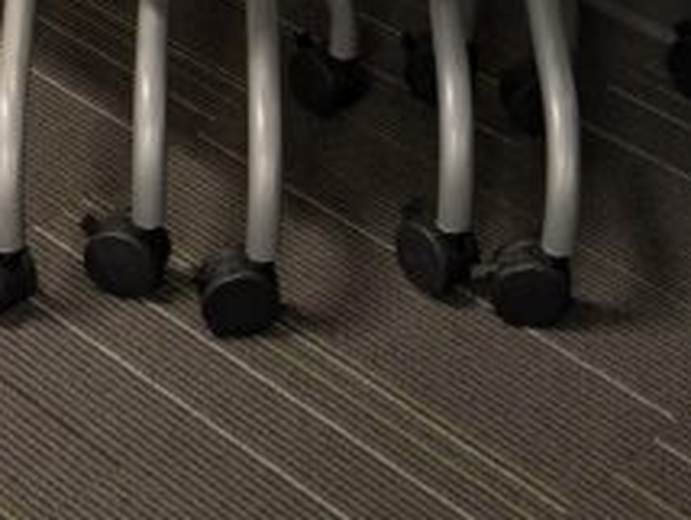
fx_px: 2298
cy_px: -163
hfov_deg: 17.0
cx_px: 220
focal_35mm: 115
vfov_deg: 12.5
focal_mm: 6.9
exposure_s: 1/60.6
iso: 20
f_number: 1.68
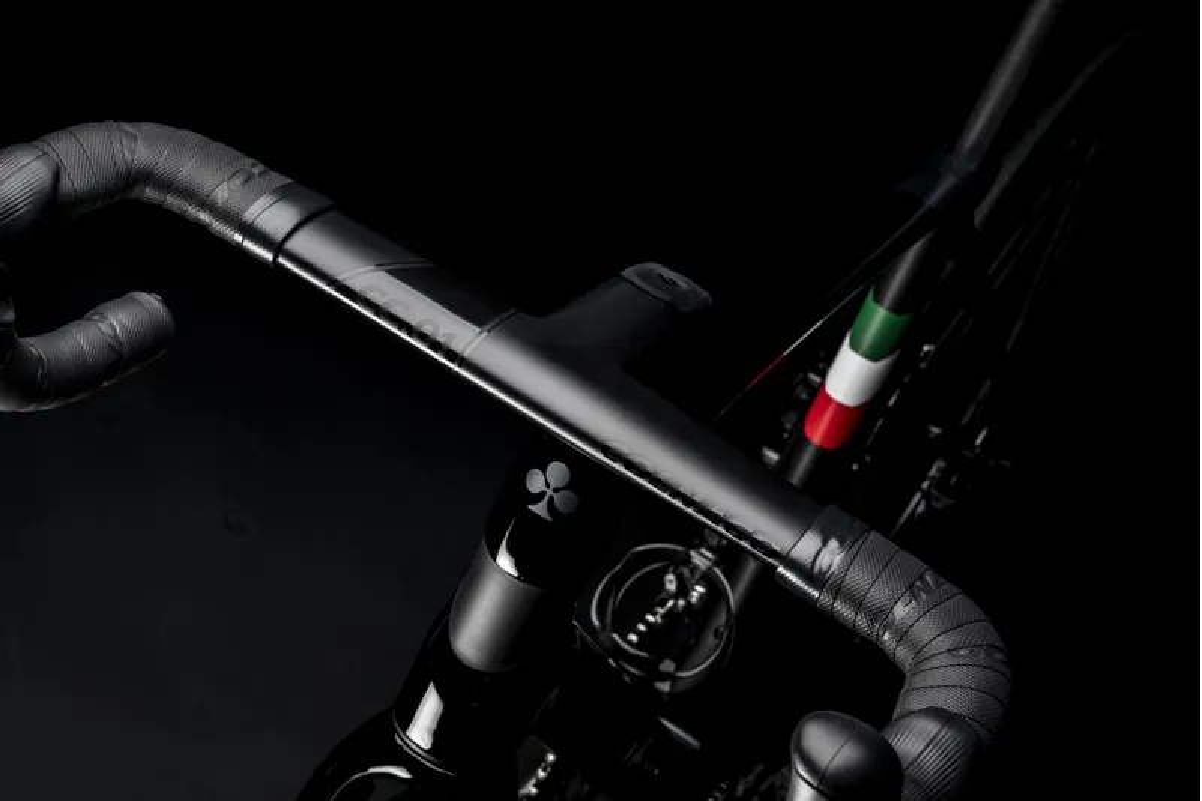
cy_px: 400
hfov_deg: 28.8
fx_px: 2337
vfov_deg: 19.4
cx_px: 601
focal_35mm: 70
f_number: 18
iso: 100
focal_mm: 70
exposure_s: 1/160
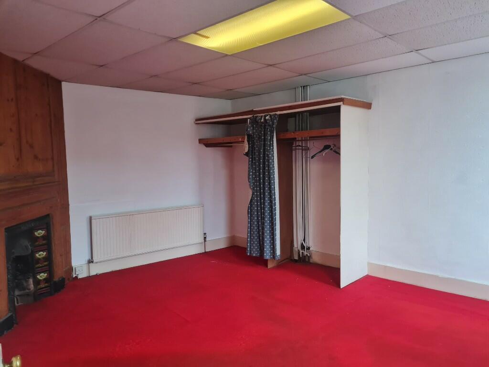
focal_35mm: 26
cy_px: 184
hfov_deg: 67.3
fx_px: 367
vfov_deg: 53.1
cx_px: 244
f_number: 1.8
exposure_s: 1/50
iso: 320
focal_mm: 5.4
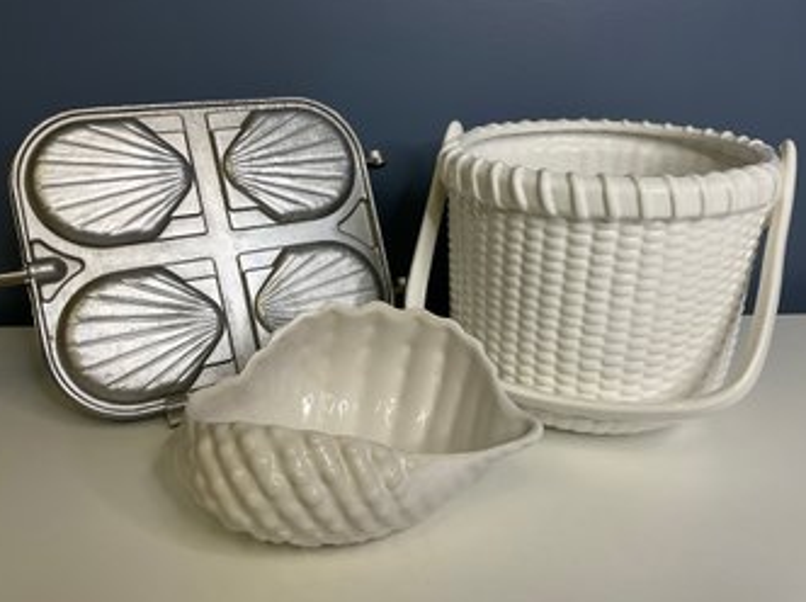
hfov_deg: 60.0
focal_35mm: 30
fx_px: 698
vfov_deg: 46.7
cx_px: 399
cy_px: 295
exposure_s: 1/120
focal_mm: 3
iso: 20
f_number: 1.8
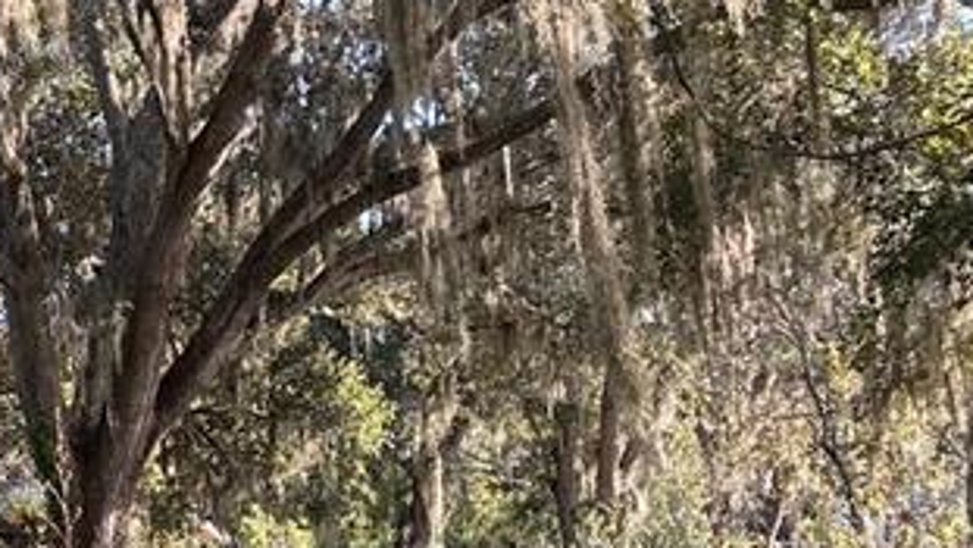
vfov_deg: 14.0
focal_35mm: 86
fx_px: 2219
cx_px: -391
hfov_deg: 21.6
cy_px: 426
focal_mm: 6.86
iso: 80
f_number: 1.78
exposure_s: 1/341
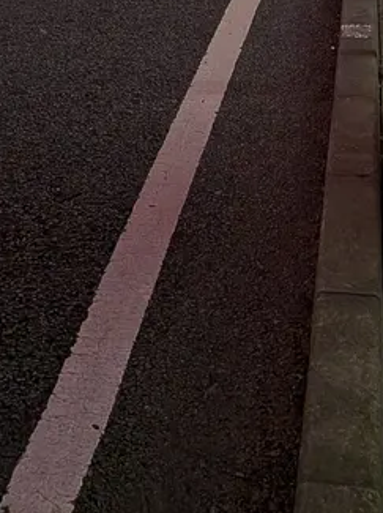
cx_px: 192
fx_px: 1020
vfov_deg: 24.0
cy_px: -187
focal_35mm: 69
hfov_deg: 21.3
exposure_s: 1/100
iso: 31
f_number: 1.7
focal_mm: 4.53
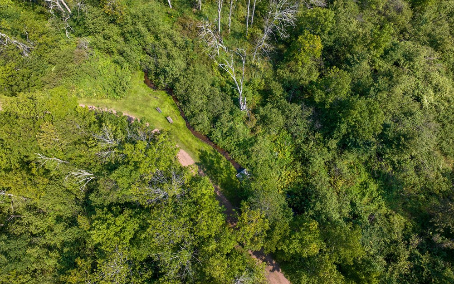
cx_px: 231
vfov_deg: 47.6
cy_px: 145
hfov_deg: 70.4
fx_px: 322
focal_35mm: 26
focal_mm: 12.29
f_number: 2.8
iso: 100
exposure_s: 1/1000
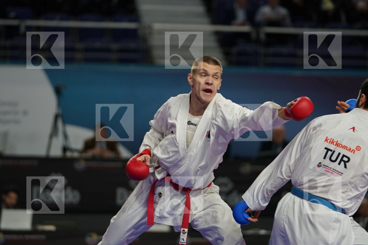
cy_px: 122
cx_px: 184
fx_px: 2371
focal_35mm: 232
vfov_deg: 5.9
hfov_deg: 8.9
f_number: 2.8
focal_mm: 155
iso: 1250
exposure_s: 1/1000
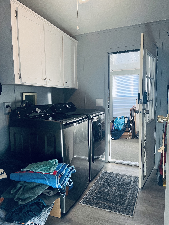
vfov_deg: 67.3
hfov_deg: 53.1
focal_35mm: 26
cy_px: 112
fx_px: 169
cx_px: 84
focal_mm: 5.1
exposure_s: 1/60
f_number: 1.6
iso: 100
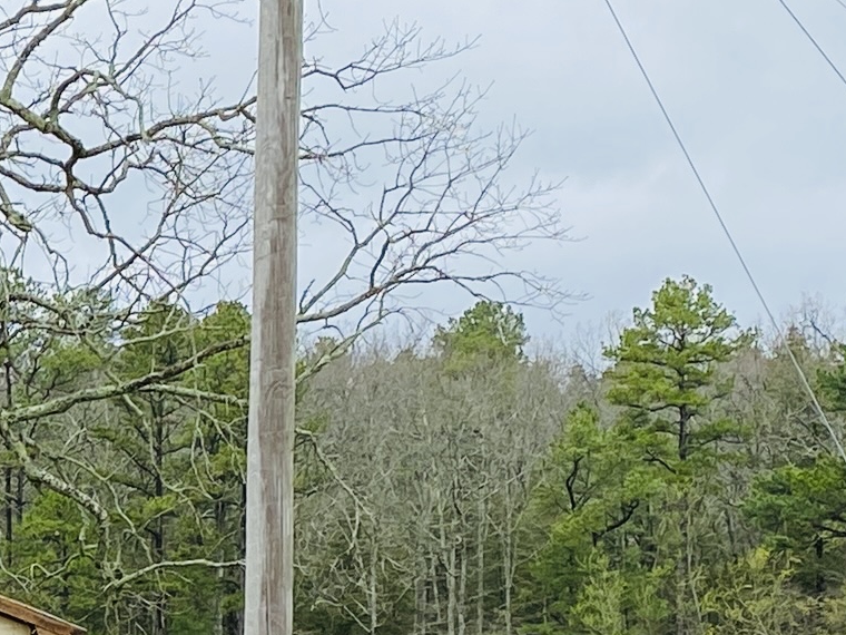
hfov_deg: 13.4
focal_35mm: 138
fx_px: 3373
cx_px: -474
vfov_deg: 10.5
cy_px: 844
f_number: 1.8
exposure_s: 1/1007
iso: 32
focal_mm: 4.25
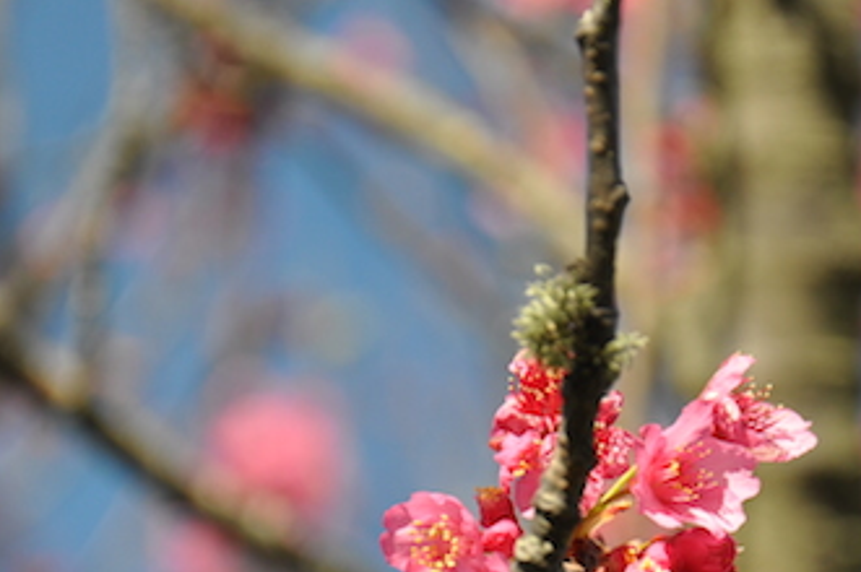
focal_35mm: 380
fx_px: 9084
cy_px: 529
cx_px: 593
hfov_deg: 5.4
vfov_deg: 3.6
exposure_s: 1/500
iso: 250
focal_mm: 105
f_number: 5.6
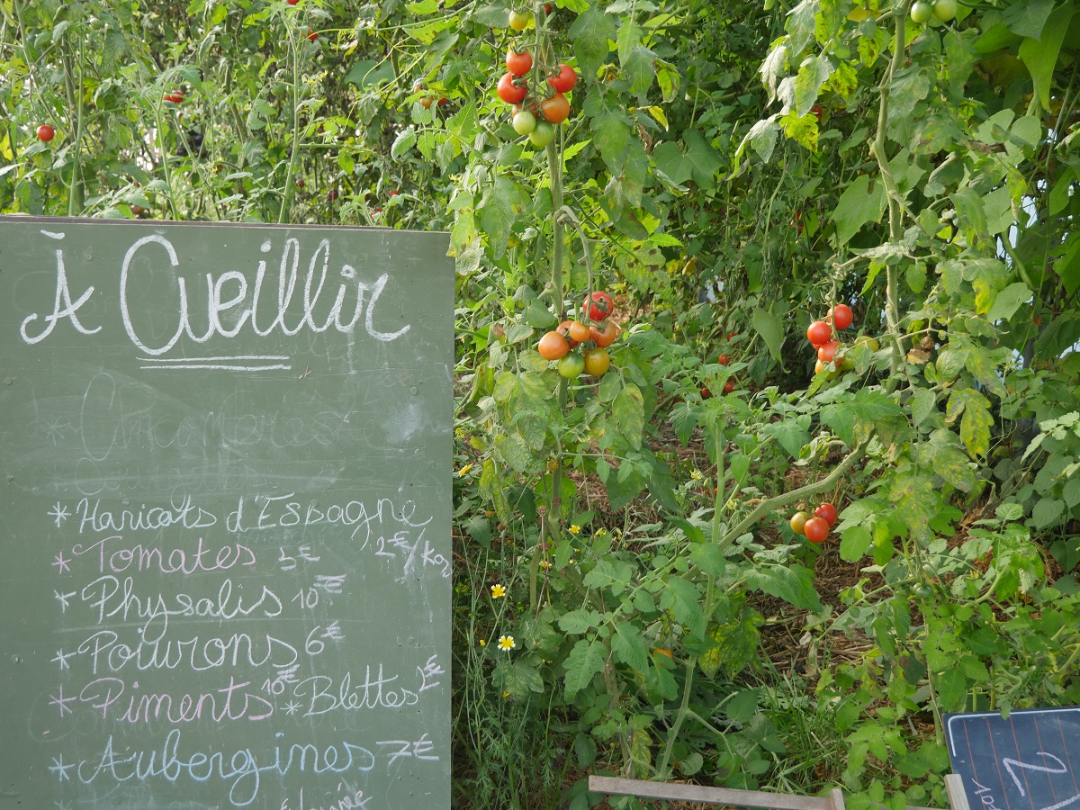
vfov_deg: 36.0
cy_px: 405
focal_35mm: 40
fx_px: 1248
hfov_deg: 46.8
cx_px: 540
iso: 200
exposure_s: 1/125
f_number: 4.1
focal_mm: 20
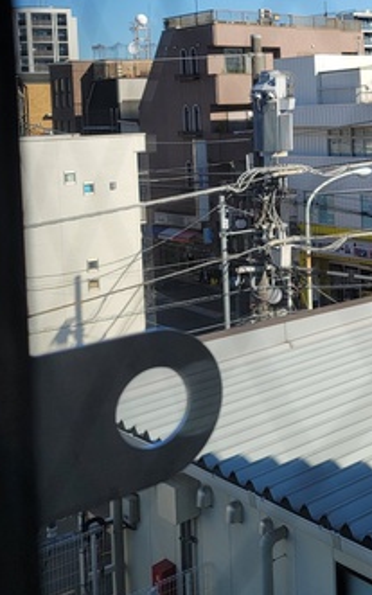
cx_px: 441
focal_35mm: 56
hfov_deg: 21.6
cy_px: 138
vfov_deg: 35.4
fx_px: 908
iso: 20
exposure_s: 1/670
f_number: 1.8
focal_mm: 7
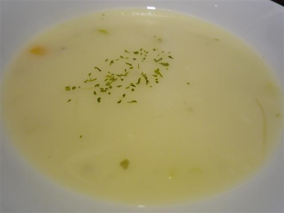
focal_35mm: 25
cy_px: 106
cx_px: 142
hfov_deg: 69.4
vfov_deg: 54.9
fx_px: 205
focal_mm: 4.4
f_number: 2.8
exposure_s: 1/30
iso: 125
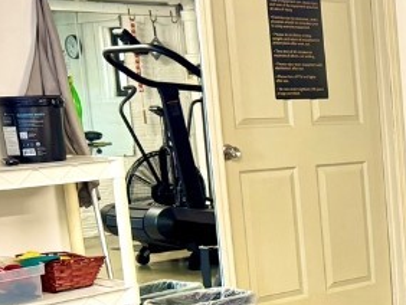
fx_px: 1021
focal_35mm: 87
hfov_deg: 19.1
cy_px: 268
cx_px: 642
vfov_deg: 16.8
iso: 200
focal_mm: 6.76
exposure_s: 1/60
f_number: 1.78
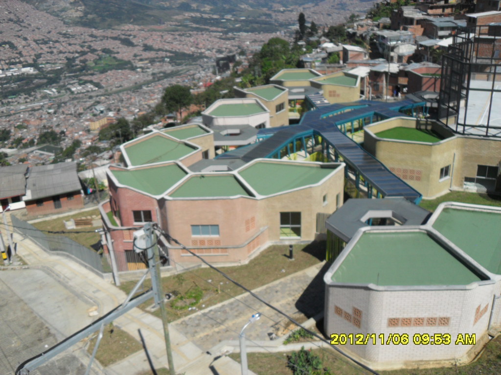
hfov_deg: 52.6
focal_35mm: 35
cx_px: 250
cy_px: 188
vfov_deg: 40.7
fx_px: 507
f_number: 8.9
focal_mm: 6.2
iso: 100
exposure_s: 1/250
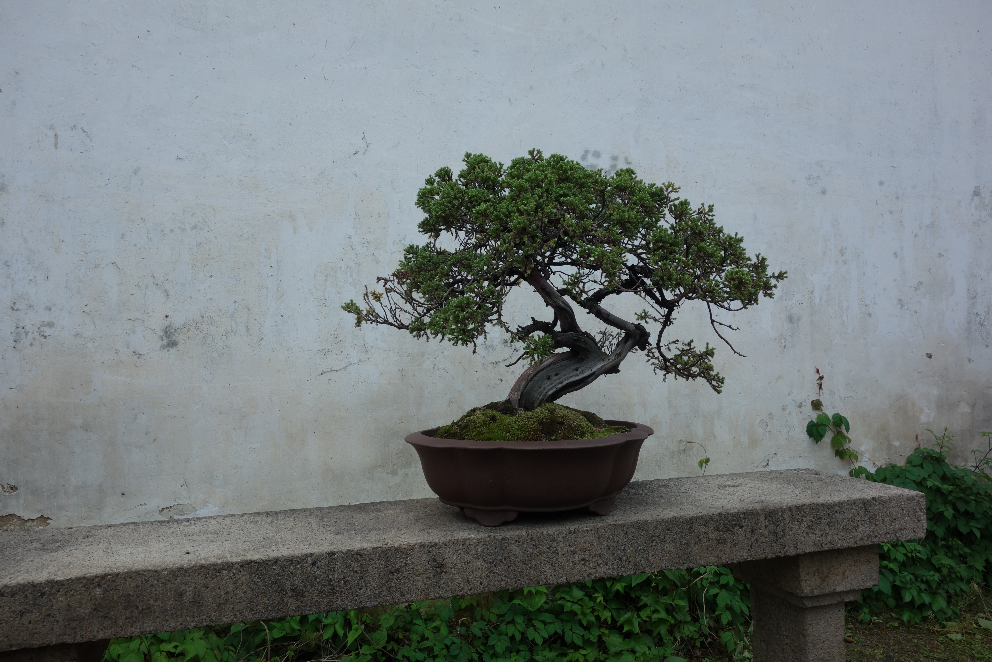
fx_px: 771
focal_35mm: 28
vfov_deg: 46.4
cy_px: 331
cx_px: 496
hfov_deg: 65.5
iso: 125
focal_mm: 10.4
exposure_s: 1/125
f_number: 5.6
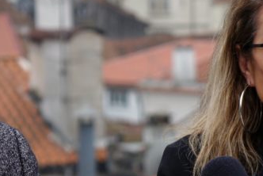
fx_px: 2676
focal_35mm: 366
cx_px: 283
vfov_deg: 3.8
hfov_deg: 5.6
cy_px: 121
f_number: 4
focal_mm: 61.98
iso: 100
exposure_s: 1/320
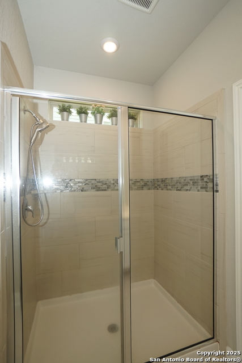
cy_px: 182
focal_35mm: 16
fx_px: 161
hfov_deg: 73.8
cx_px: 121
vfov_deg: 96.7
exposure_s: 1/160
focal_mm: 11
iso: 400
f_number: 4
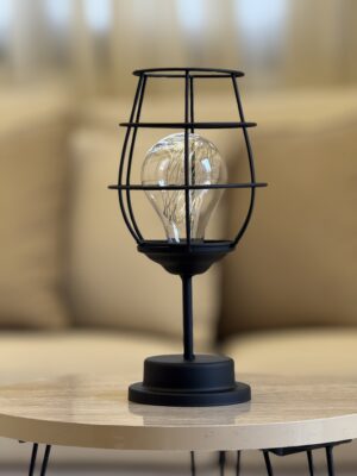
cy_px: 238
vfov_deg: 16.4
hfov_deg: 12.3
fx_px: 1650
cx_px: 178
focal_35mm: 120
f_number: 2.8
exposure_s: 1/100
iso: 100
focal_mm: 15.66
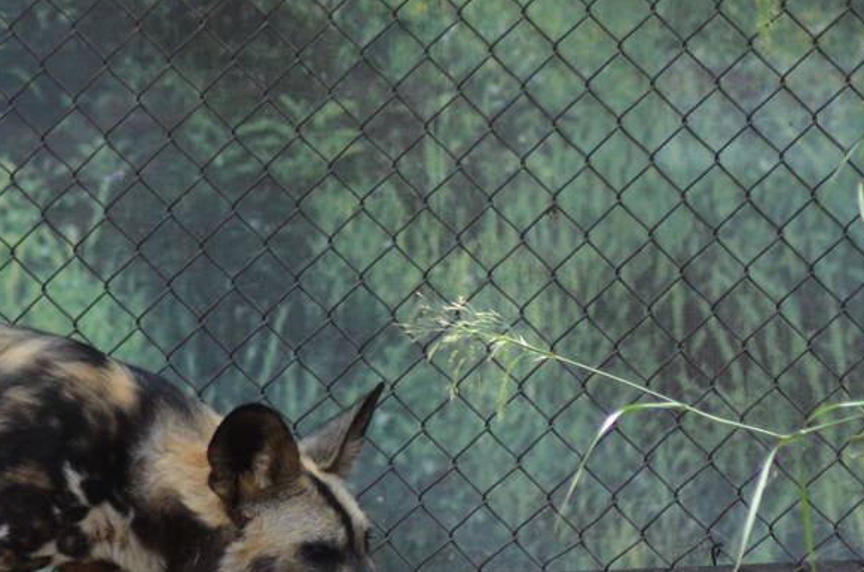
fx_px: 18310
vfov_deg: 1.8
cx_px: -137
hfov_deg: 2.7
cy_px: 450
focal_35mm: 764
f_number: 4.5
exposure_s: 1/1000
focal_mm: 185
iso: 500
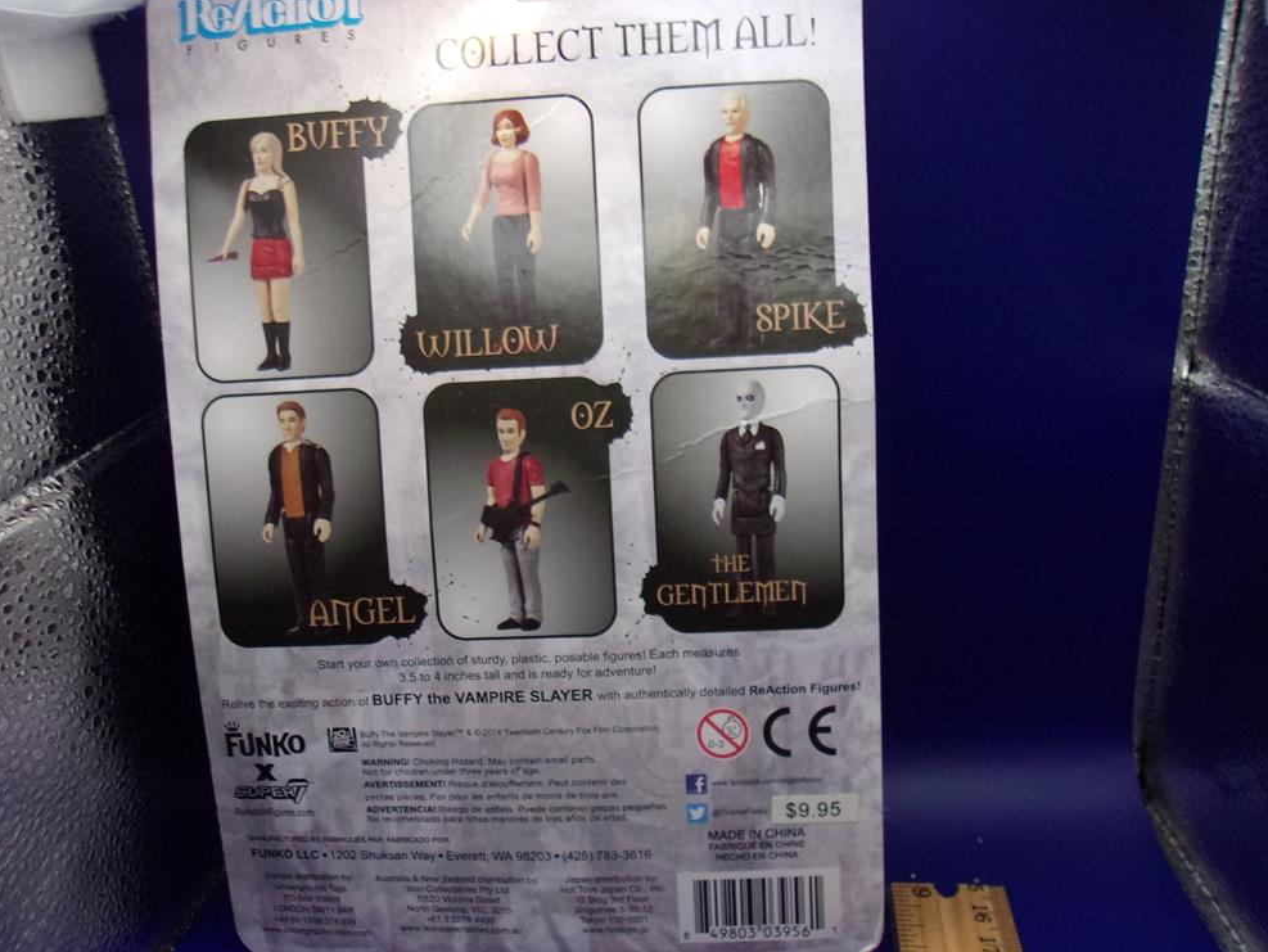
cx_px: 613
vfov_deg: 49.8
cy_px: 470
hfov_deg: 63.4
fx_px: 1026
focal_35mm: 28
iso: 246
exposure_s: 1/34
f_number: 3
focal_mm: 4.9
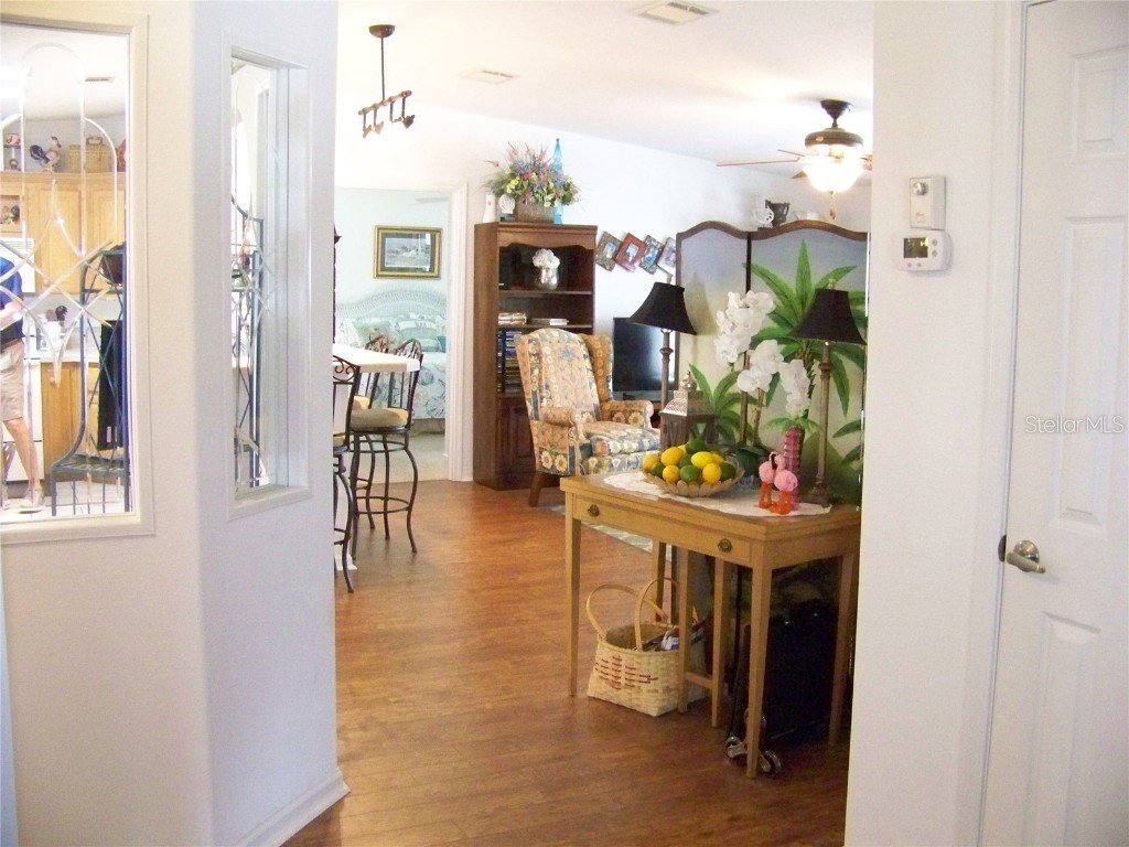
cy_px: 424
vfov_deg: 39.7
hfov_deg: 51.4
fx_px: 1174
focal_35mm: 36
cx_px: 564
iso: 800
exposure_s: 1/30
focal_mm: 5.85
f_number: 2.8
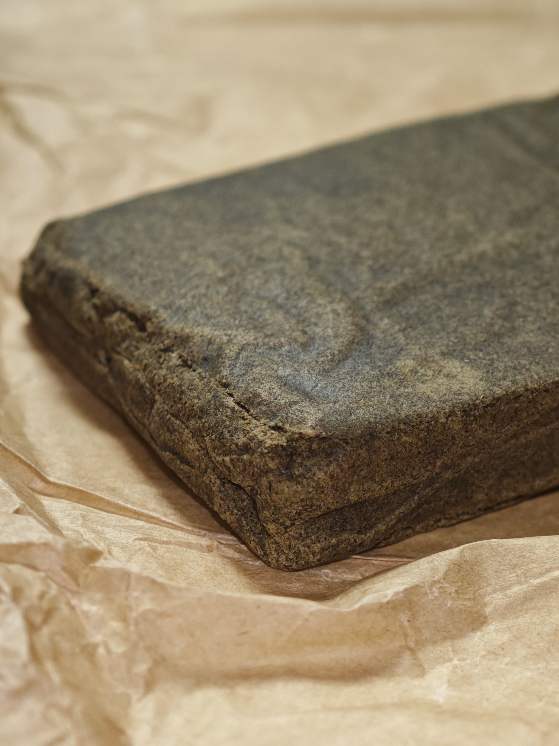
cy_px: 373
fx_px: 2196
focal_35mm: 102
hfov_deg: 14.5
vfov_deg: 19.3
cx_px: 280
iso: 200
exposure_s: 1/100
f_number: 1.8
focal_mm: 11.5
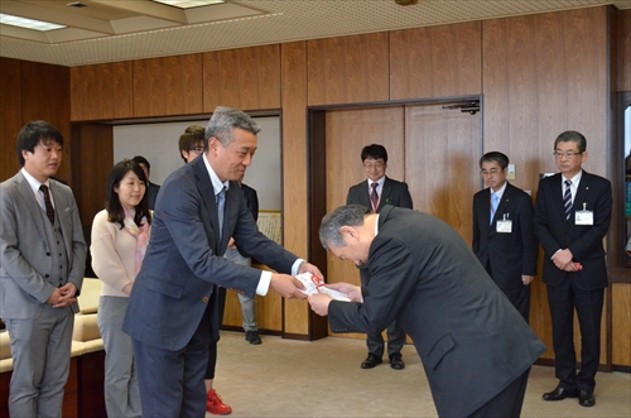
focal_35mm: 45
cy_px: 209
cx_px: 316
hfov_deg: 43.7
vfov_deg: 29.7
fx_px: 787
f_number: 5.6
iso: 3200
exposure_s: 1/250
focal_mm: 30
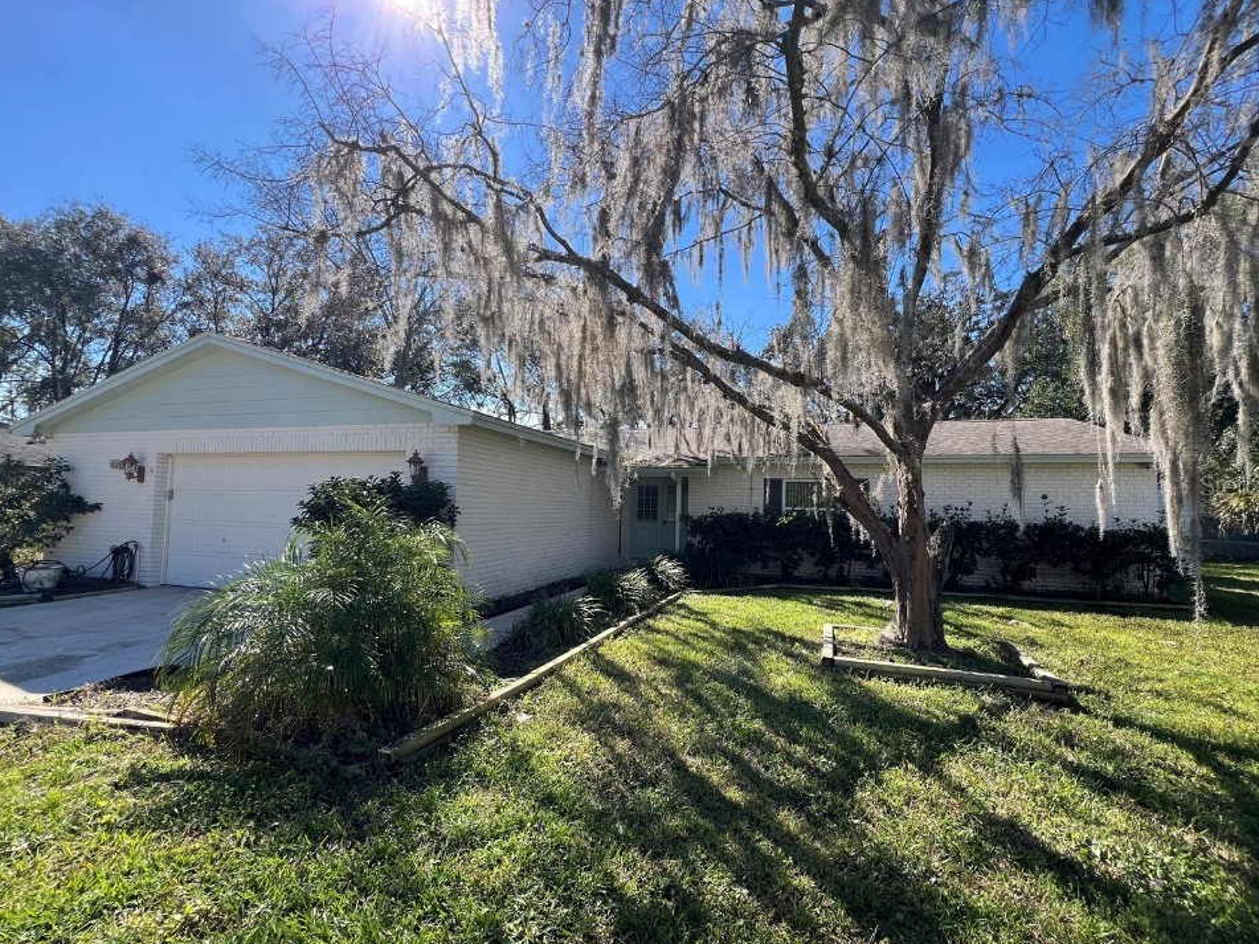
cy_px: 485
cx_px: 647
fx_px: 509
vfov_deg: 85.6
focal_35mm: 14
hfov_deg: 102.0
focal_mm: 1.57
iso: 32
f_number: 1.8
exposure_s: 1/673
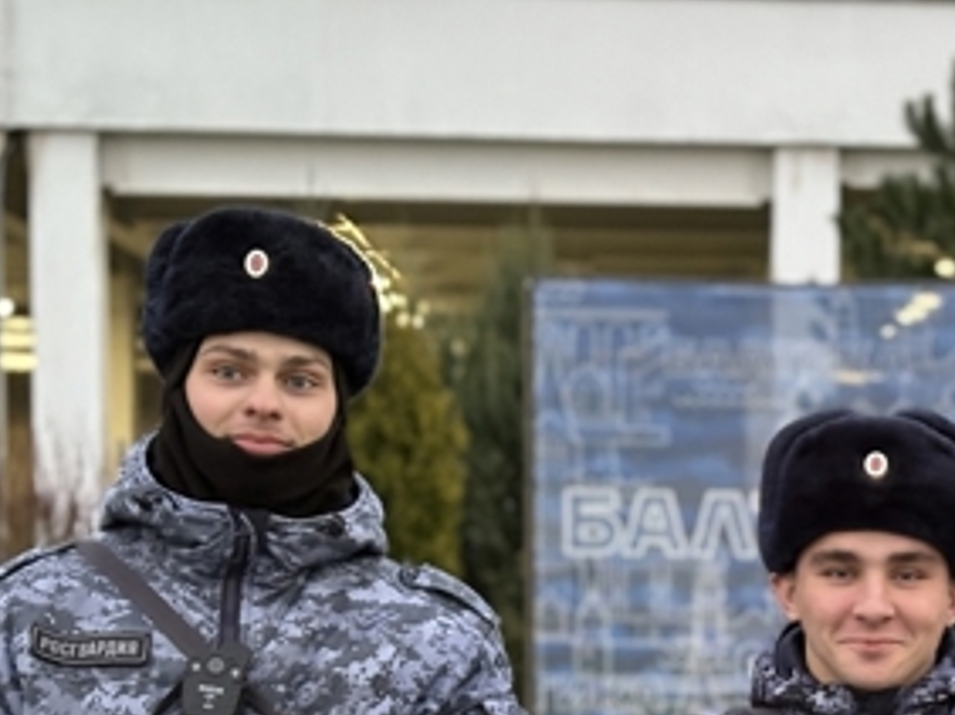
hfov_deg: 15.8
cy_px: 827
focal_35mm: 123
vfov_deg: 11.8
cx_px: 936
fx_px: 3390
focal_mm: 5.96
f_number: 1.6
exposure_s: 1/33
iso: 250
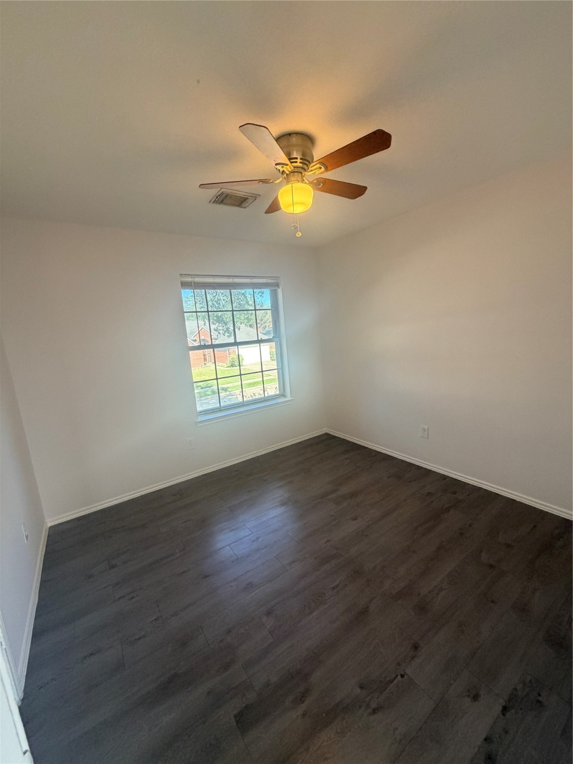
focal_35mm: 14
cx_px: 286
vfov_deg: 102.1
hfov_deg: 85.7
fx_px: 309
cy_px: 382
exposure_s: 1/121
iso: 200
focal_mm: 2.22
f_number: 2.2
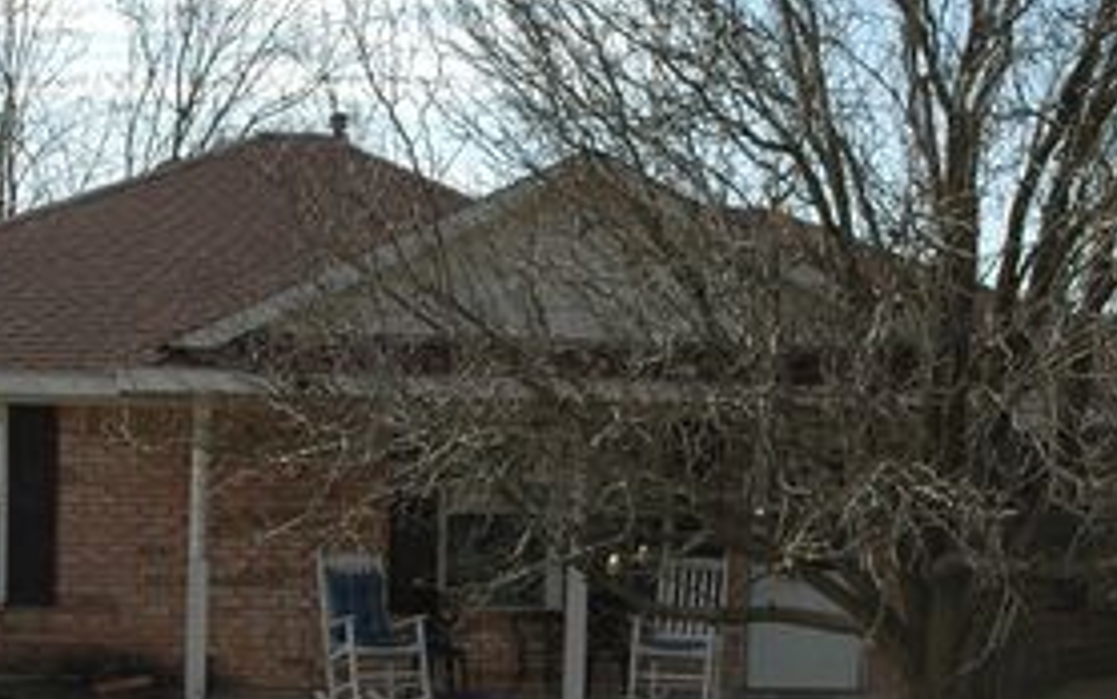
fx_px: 2680
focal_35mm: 88
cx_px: 434
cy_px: 570
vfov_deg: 14.8
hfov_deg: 23.5
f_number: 10
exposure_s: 1/500
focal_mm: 32
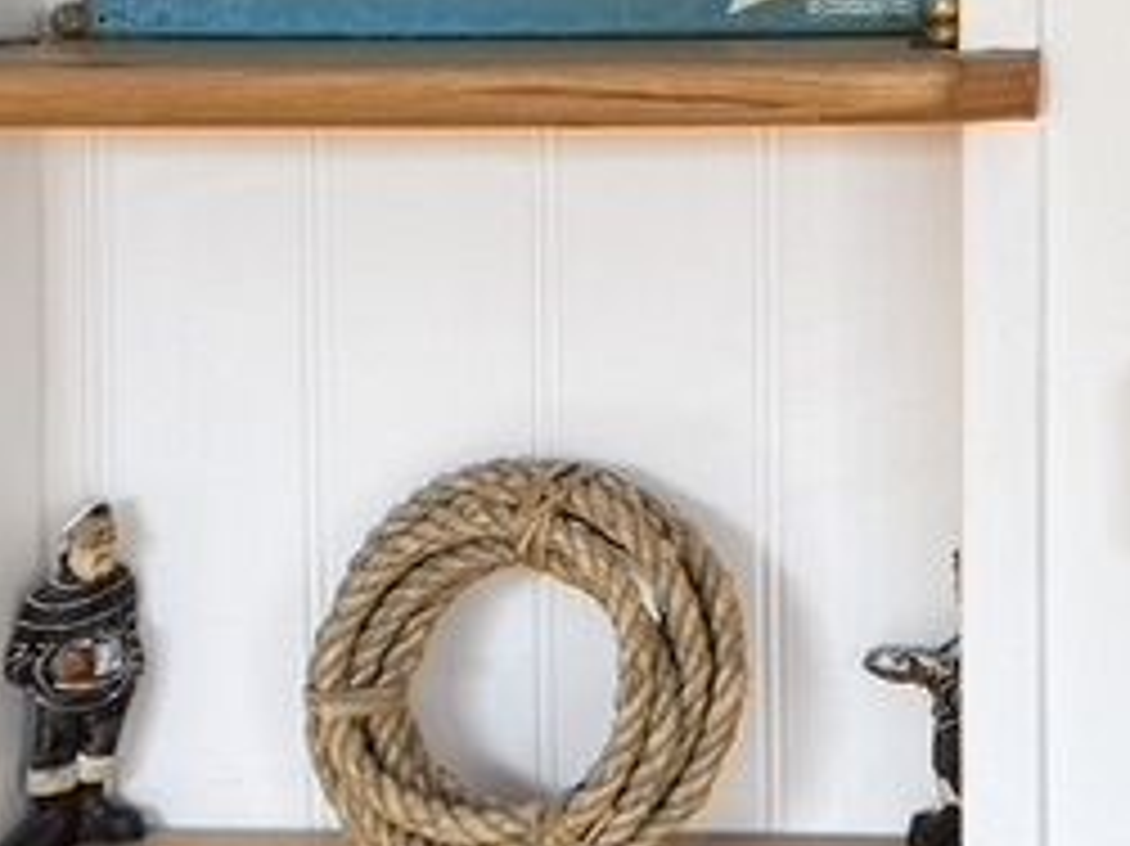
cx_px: 1720
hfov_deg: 17.8
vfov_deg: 13.7
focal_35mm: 98
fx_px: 3198
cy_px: -585
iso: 50
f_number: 1.78
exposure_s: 1/137
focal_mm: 6.76
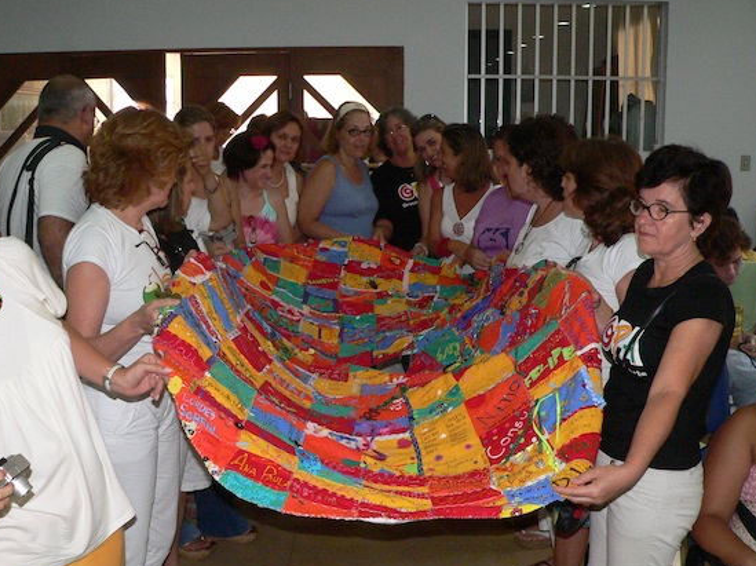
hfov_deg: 44.8
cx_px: 358
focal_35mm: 42
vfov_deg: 34.3
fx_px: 917
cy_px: 321
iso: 400
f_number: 2.8
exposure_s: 1/60
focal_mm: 6
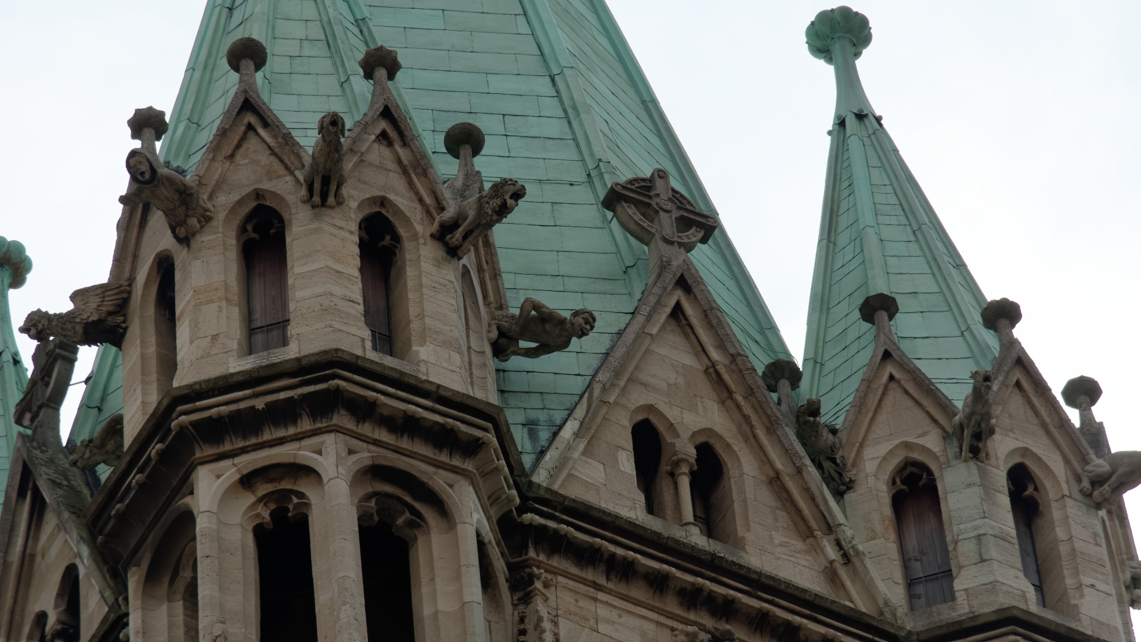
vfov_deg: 5.7
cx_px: 570
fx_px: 6414
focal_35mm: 212
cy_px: 315
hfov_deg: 10.2
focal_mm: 135
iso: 400
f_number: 10
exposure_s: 1/250
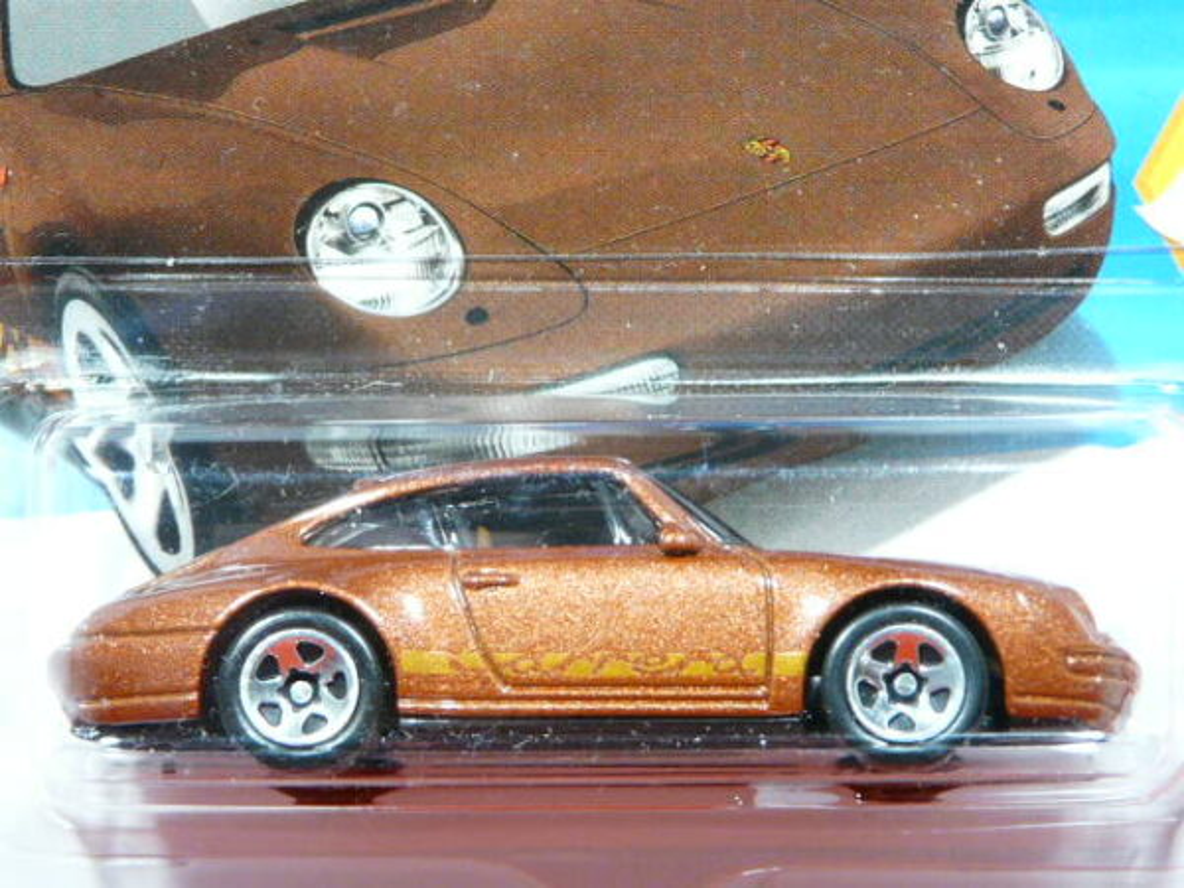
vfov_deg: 8.9
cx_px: 592
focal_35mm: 166
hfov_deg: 11.9
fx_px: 5678
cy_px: 444
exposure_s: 1/20
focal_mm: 17
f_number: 3.6
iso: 200
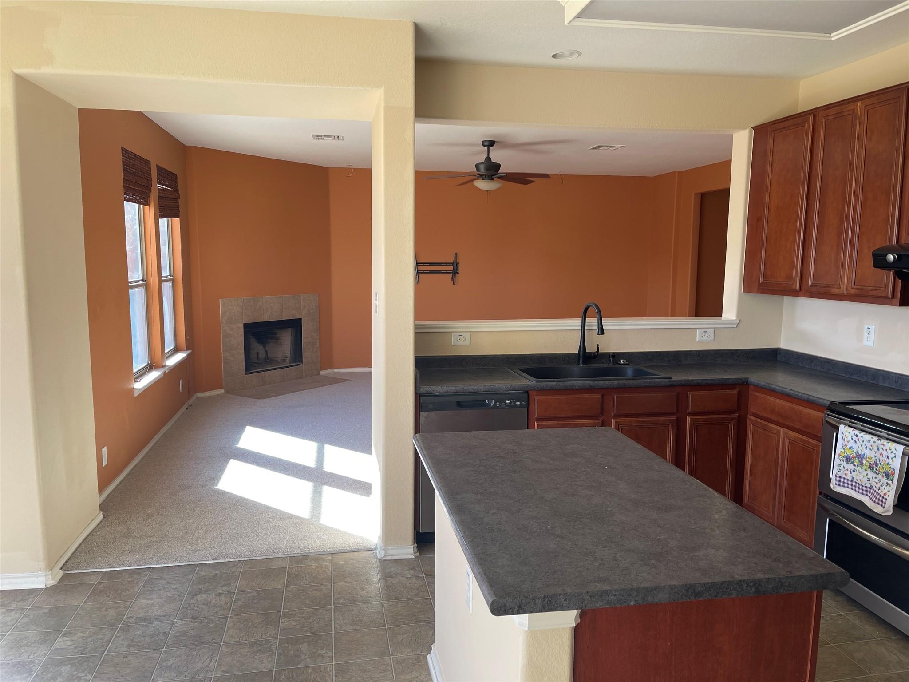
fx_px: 656
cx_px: 454
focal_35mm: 25
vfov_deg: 54.9
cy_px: 341
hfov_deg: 69.4
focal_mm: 5.1
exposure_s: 1/121
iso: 32
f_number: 1.6
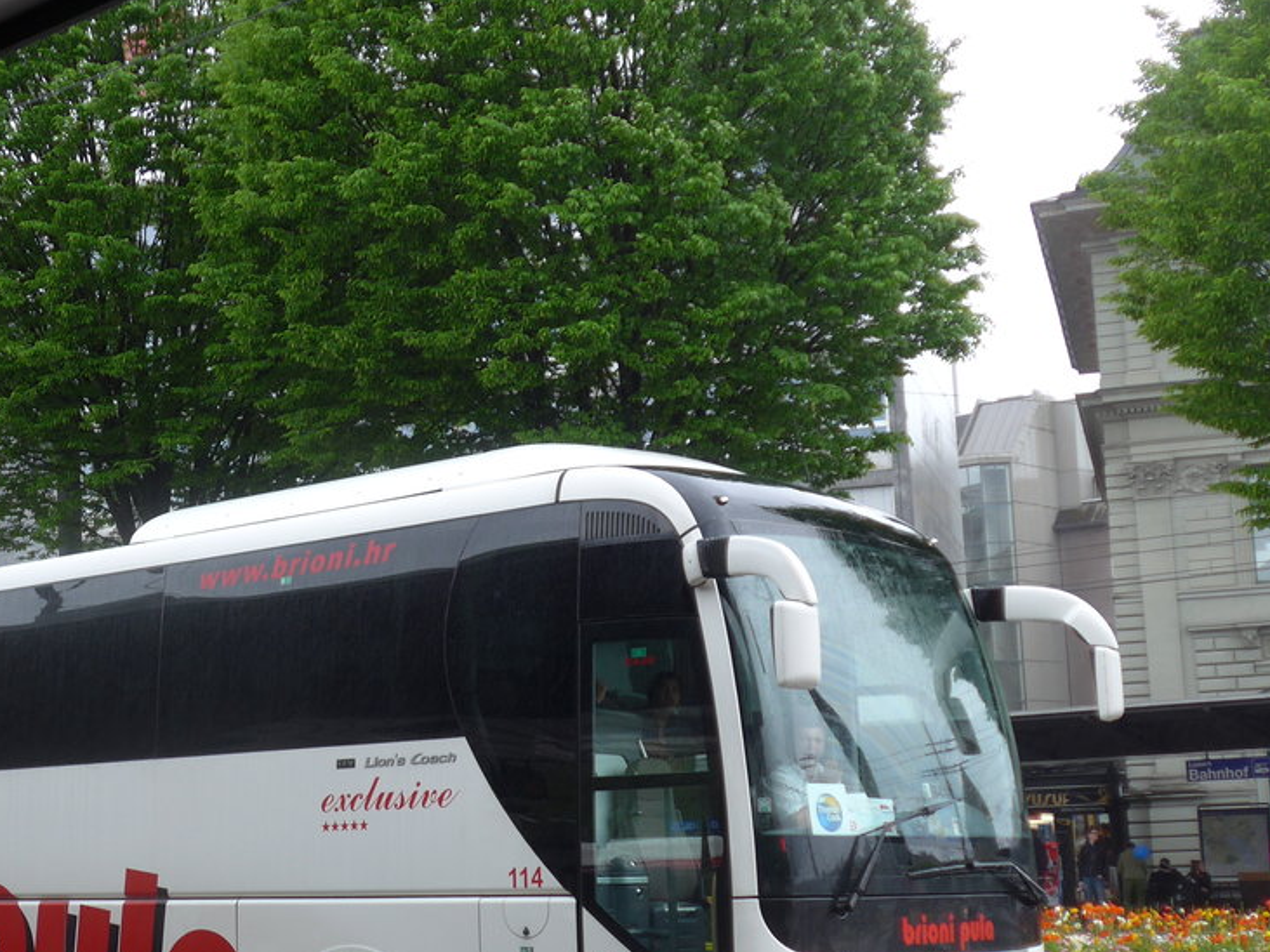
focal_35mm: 64
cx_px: 299
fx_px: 2348
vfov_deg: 22.9
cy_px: 606
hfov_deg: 29.7
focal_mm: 8
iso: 80
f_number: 2.5
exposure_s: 1/100
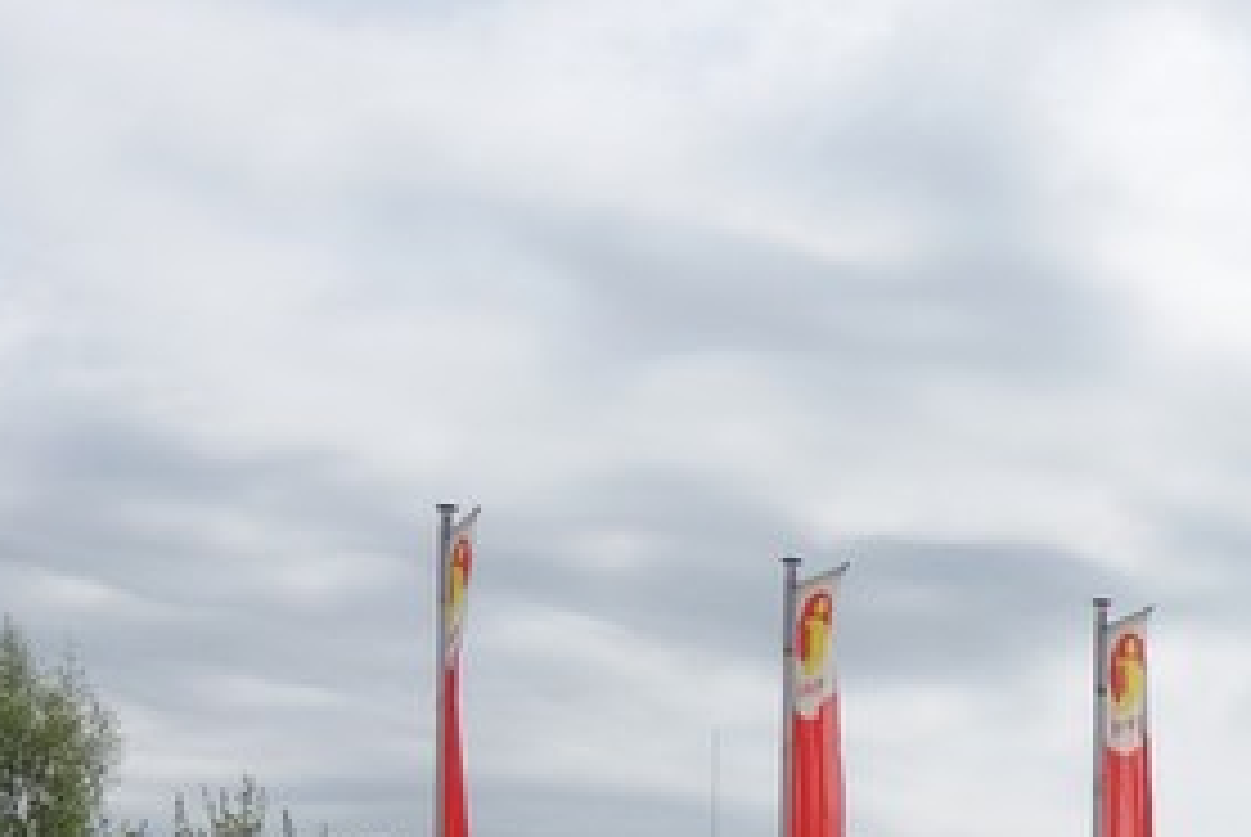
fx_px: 4174
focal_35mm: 120
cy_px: 1395
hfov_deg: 15.9
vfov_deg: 10.9
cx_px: 1778
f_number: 6.3
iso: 125
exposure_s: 1/800
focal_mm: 10.63
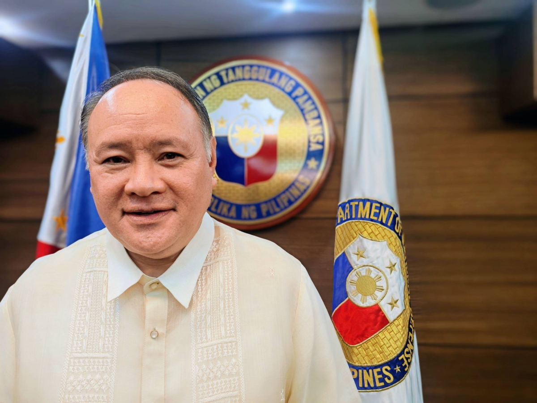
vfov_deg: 53.1
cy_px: 202
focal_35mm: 26
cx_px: 268
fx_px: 403
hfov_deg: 67.3
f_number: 1.6
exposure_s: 1/120
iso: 250
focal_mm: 5.4
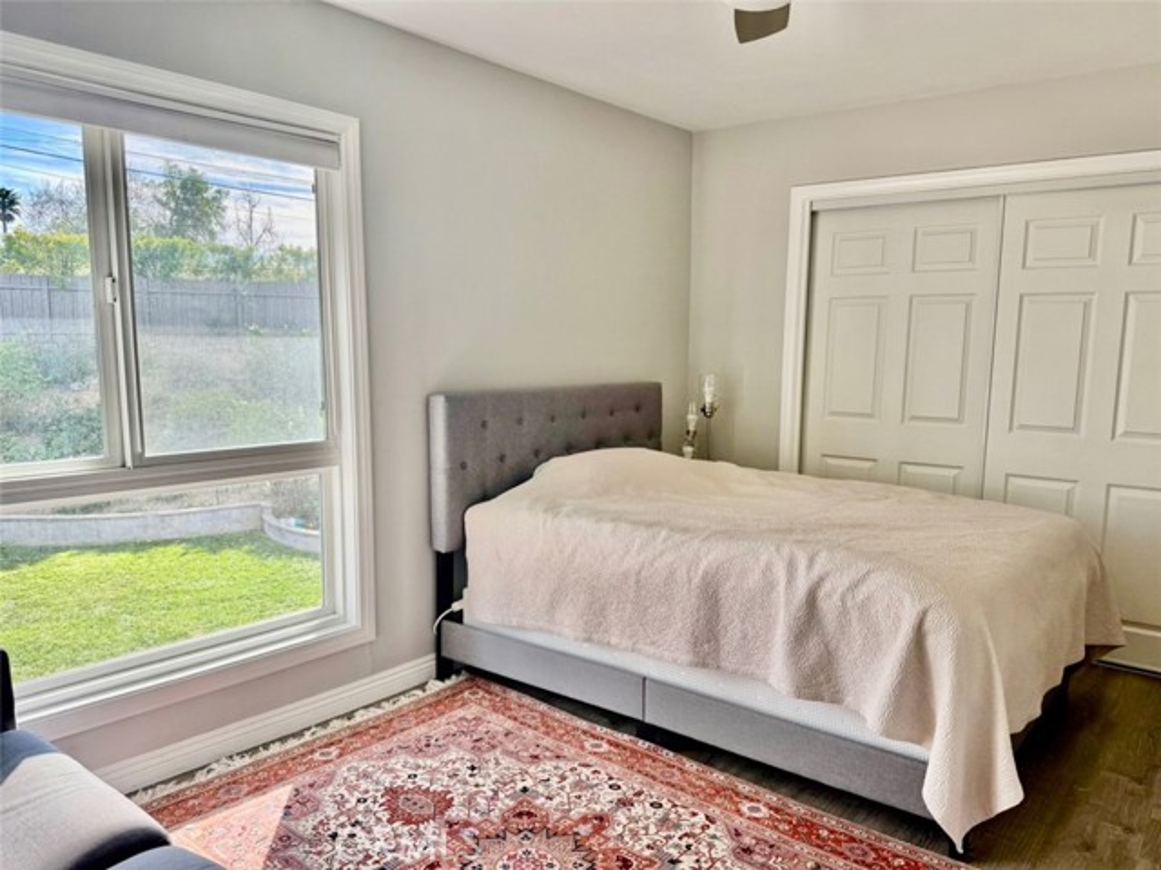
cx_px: 580
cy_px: 435
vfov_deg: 56.8
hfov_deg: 71.6
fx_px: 805
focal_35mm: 24
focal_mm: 6.76
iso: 100
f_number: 1.78
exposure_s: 1/440
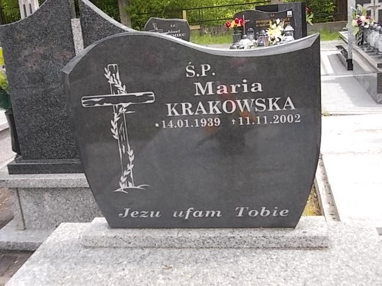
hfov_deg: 43.9
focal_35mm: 43
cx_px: 191
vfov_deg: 33.6
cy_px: 143
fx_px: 475
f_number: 3.3
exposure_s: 1/200
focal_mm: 6.1
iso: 80
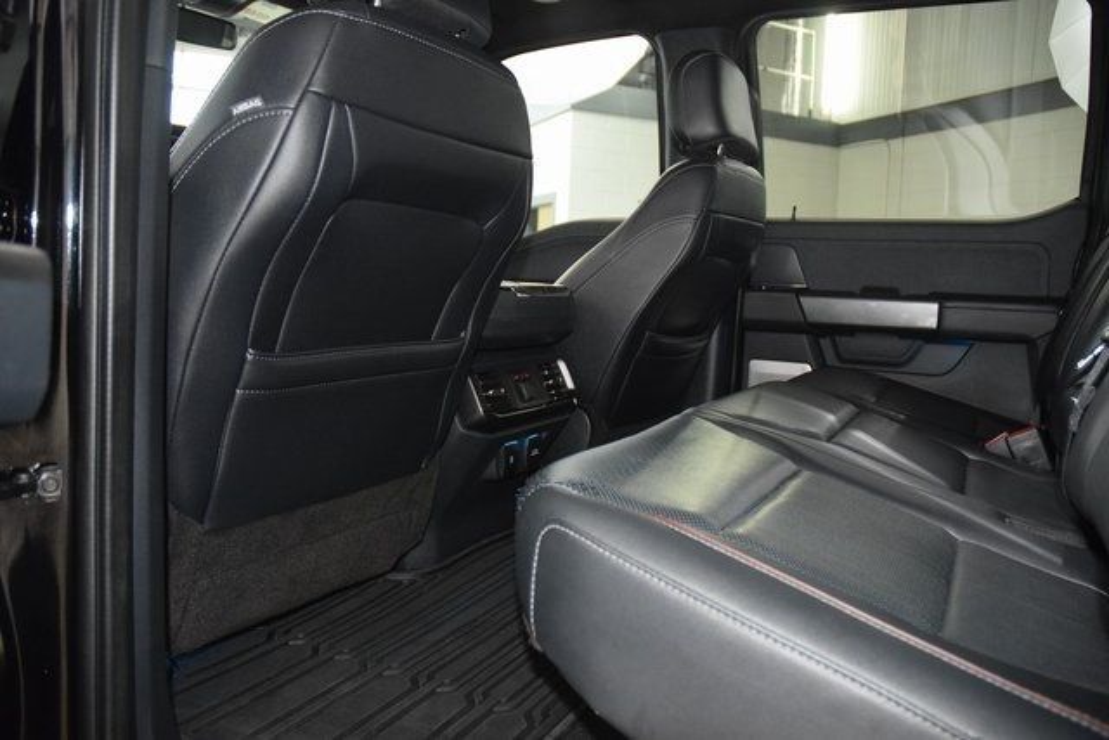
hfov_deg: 67.4
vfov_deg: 48.0
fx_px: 832
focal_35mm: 27
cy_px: 370
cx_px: 554
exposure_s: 1/40
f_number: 3.5
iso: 3200
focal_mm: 18
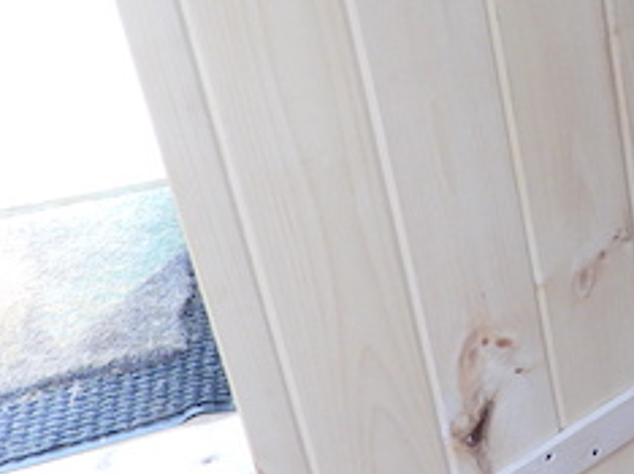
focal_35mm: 74
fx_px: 1354
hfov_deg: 21.7
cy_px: -5
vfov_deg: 19.3
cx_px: 965
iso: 400
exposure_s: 1/20
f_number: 2.8
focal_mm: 4.3
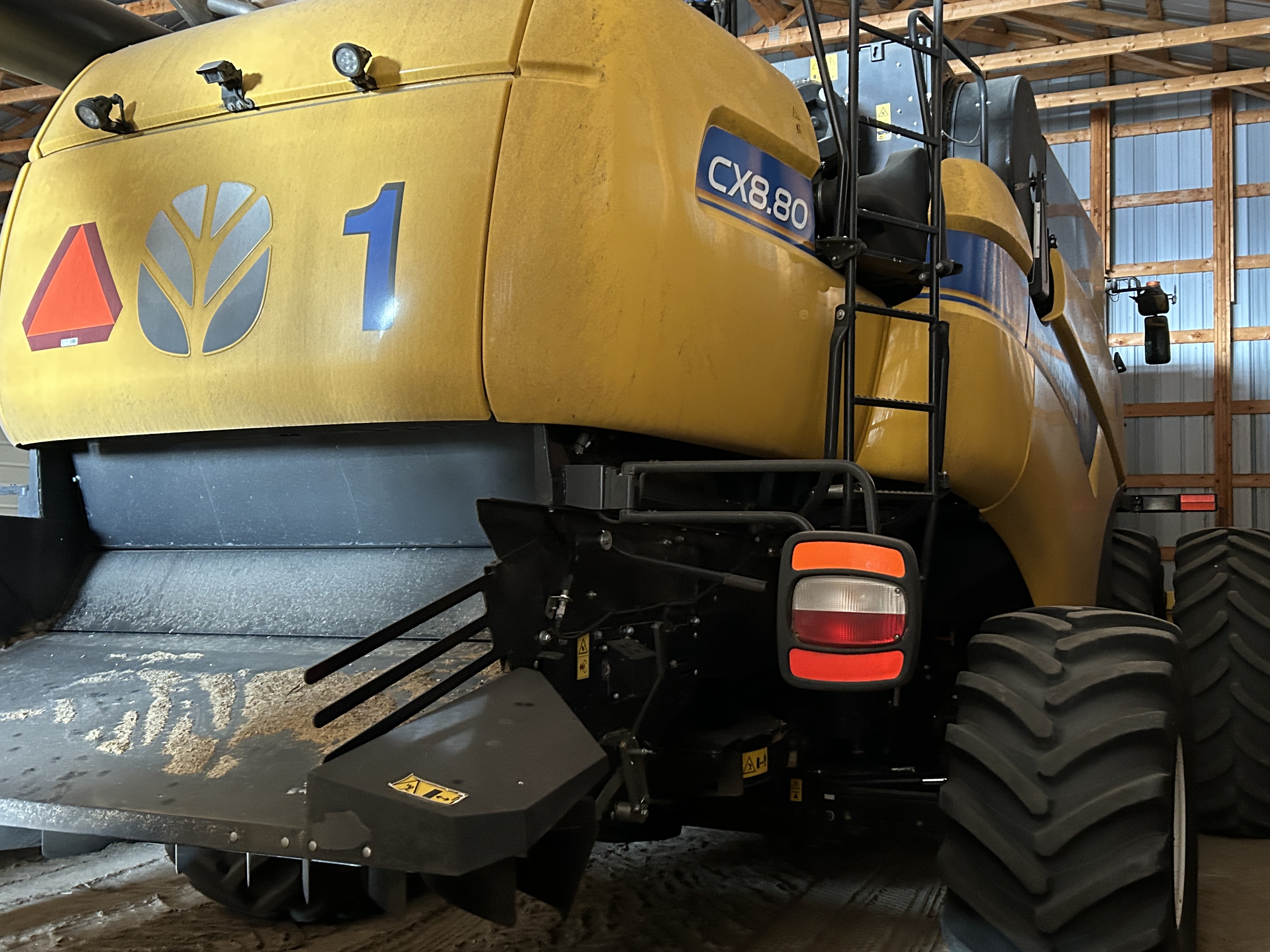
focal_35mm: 34
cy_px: 443
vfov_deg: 41.8
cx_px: 729
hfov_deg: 53.8
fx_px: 1247
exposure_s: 1/60
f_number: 1.5
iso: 500
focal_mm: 5.7
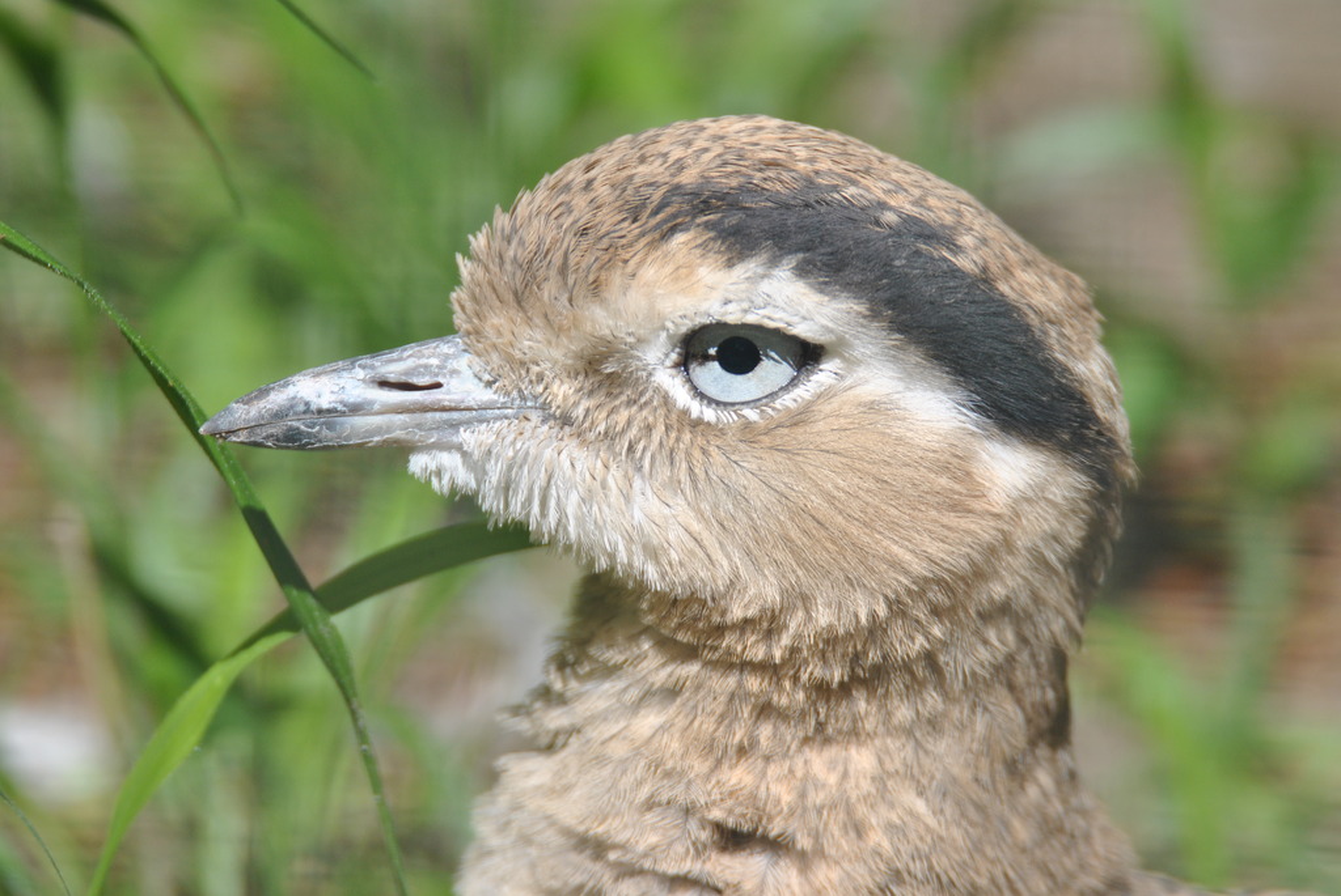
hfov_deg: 2.3
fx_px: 33558
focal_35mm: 900
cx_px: 670
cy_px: 448
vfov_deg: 1.5
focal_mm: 600
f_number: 6.3
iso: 220
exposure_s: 1/500
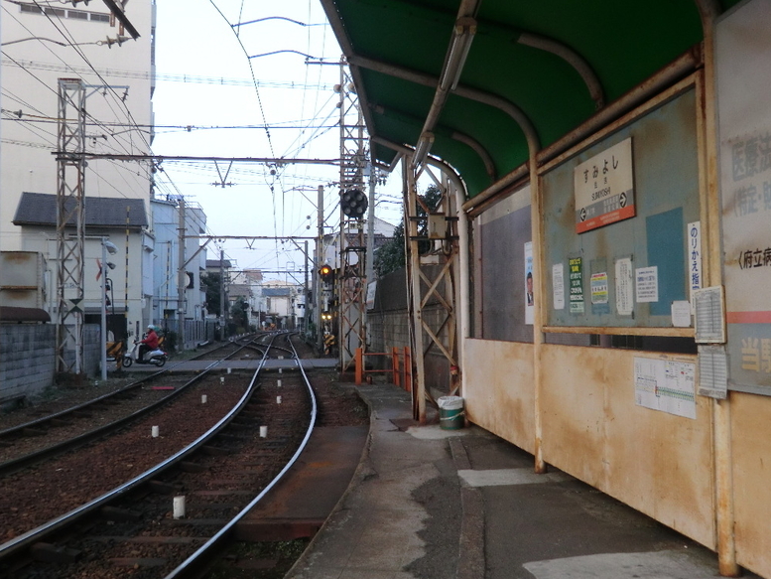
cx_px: 383
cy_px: 290
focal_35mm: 35
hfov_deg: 52.6
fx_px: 780
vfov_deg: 40.7
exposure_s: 1/60
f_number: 3.6
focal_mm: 6.1
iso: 160
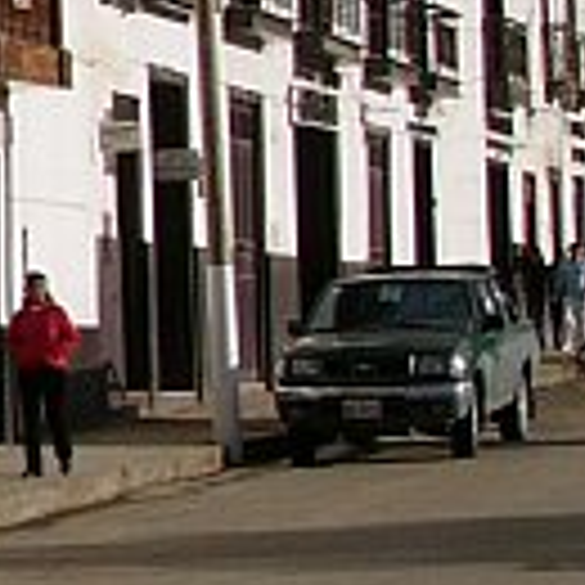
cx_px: -999
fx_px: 3747
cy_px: 99
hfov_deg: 8.0
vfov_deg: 8.9
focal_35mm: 196
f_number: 5.6
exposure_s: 1/640
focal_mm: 6
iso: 50
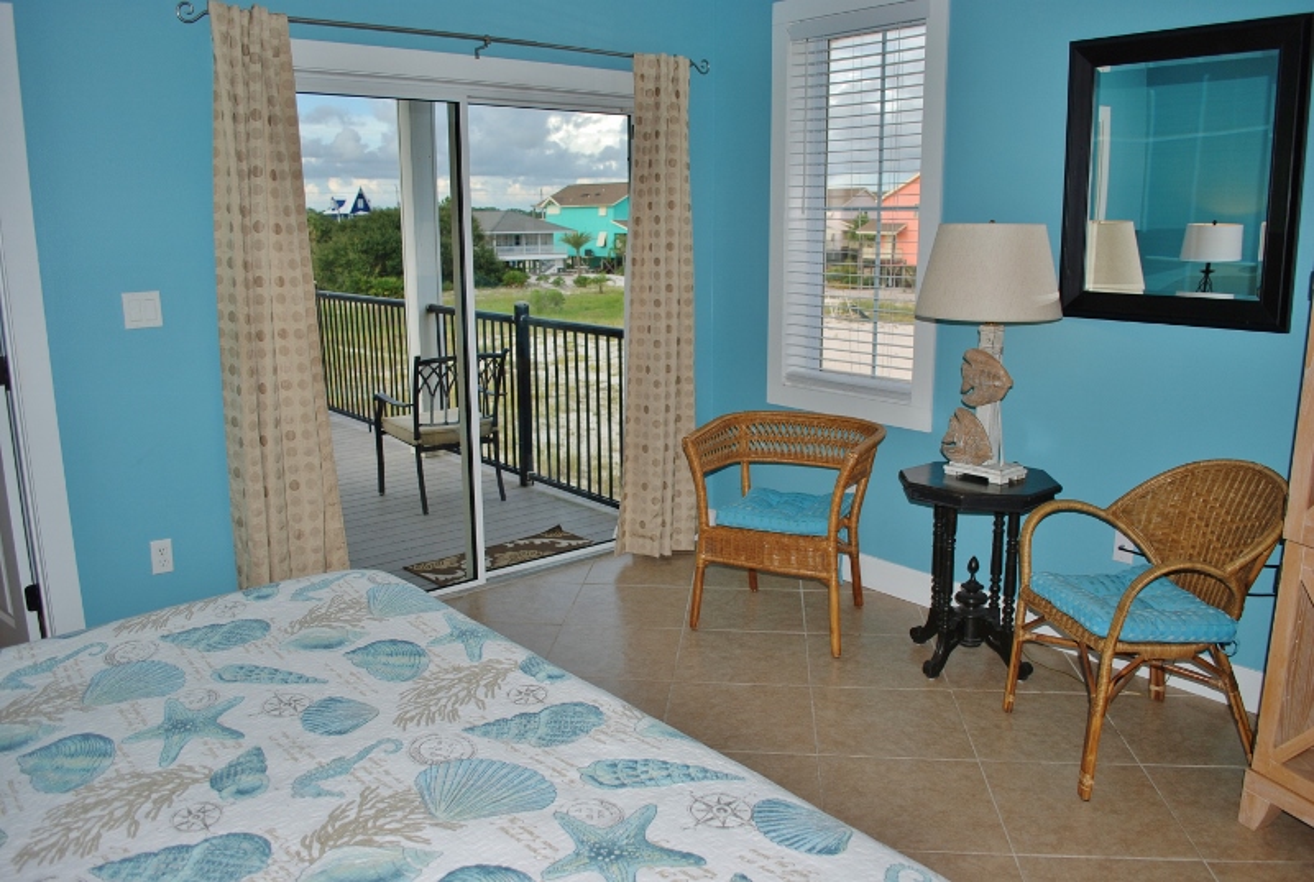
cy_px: 441
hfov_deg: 67.3
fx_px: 988
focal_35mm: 27
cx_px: 657
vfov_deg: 48.1
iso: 100
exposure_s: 1/200
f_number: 3.5
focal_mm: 18
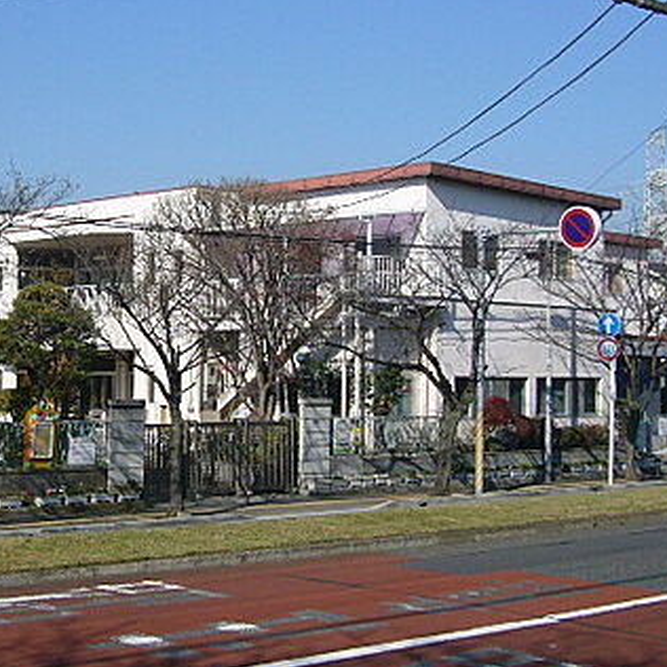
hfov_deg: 24.2
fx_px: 1526
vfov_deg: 24.7
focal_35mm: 70
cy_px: 338
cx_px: 112
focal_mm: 5.2
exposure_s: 1/400
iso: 80
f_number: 6.3
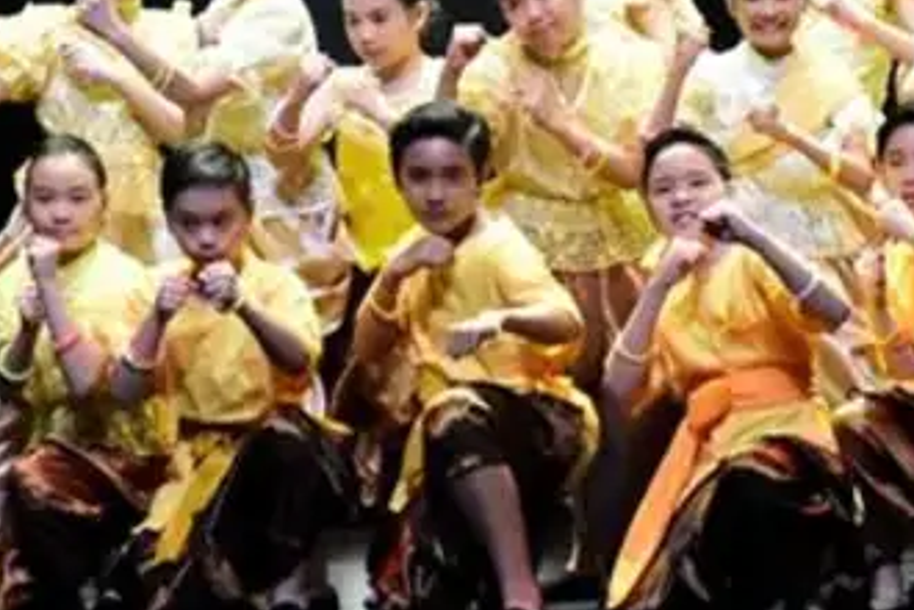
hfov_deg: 7.2
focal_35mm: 284
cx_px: 803
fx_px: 7210
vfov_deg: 4.8
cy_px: -89
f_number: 5.3
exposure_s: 1/500
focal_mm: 80
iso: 20000
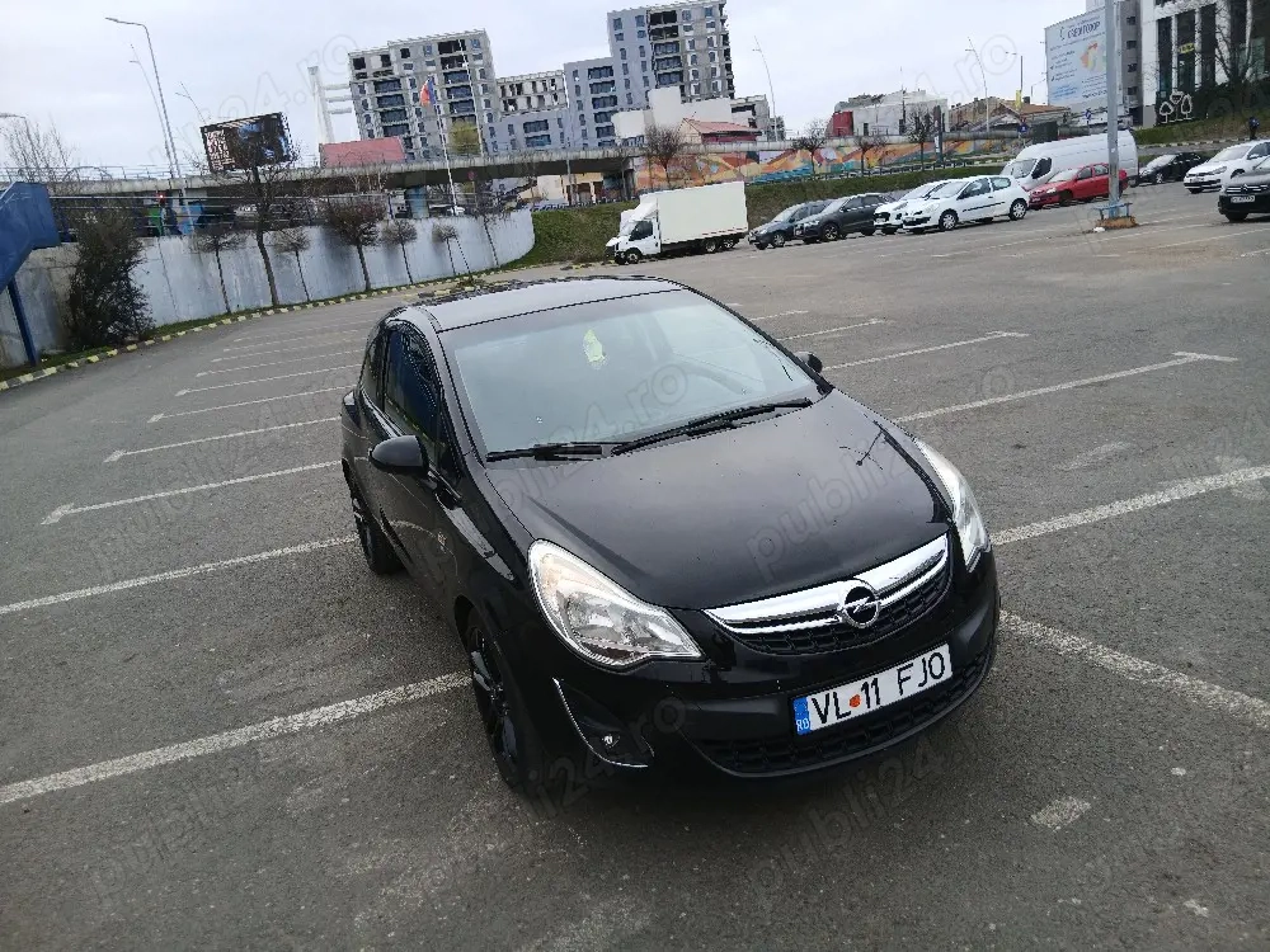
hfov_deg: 67.3
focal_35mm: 26
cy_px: 476
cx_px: 635
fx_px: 954
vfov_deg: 53.1
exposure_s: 1/50.3
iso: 20
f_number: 1.8
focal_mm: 3.98
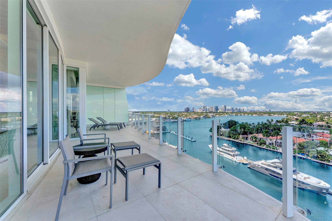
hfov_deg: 104.3
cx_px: 166
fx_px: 129
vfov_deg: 81.2
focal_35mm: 14
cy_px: 110
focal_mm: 14
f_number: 10
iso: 400
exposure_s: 1/400
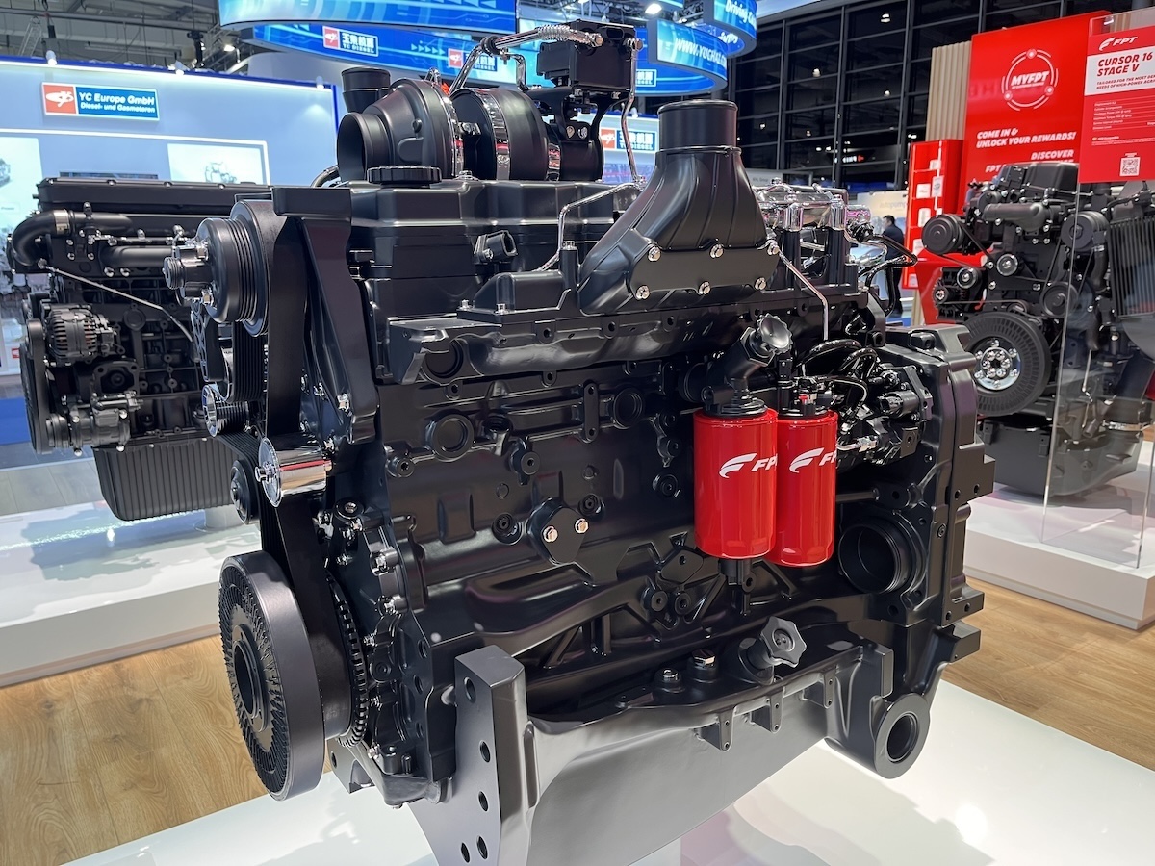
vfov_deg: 53.1
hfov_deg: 67.3
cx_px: 578
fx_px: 868
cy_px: 433
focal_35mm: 26
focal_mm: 5.1
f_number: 1.6
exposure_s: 1/49
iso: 80
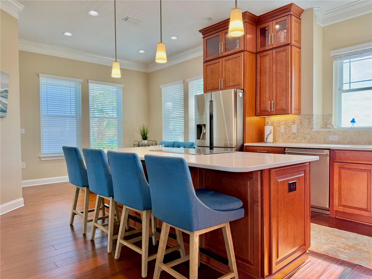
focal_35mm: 24
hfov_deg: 71.6
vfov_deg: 56.8
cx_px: 186
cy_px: 140
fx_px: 258
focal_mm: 6.76
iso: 80
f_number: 1.78
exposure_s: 1/163
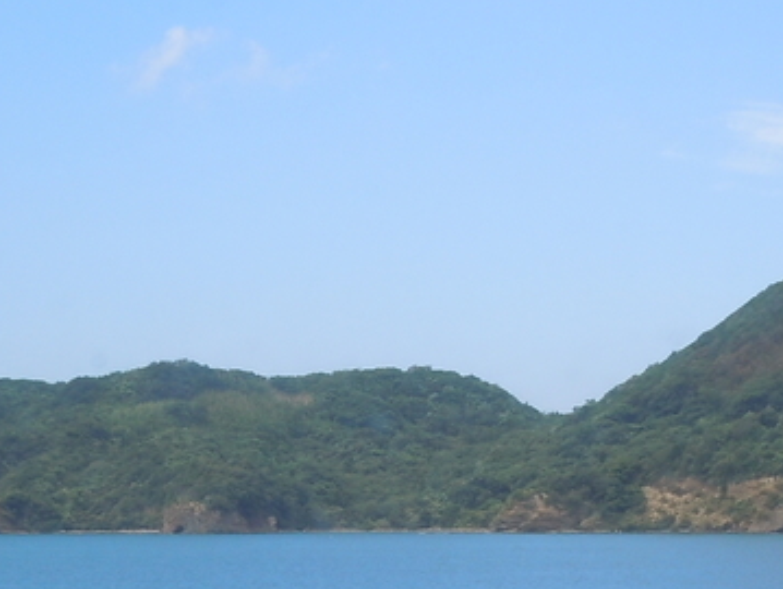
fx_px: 2128
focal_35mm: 94
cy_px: 508
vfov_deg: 15.6
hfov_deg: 20.8
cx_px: 299
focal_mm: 5.9
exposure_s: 1/500
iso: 100
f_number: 4
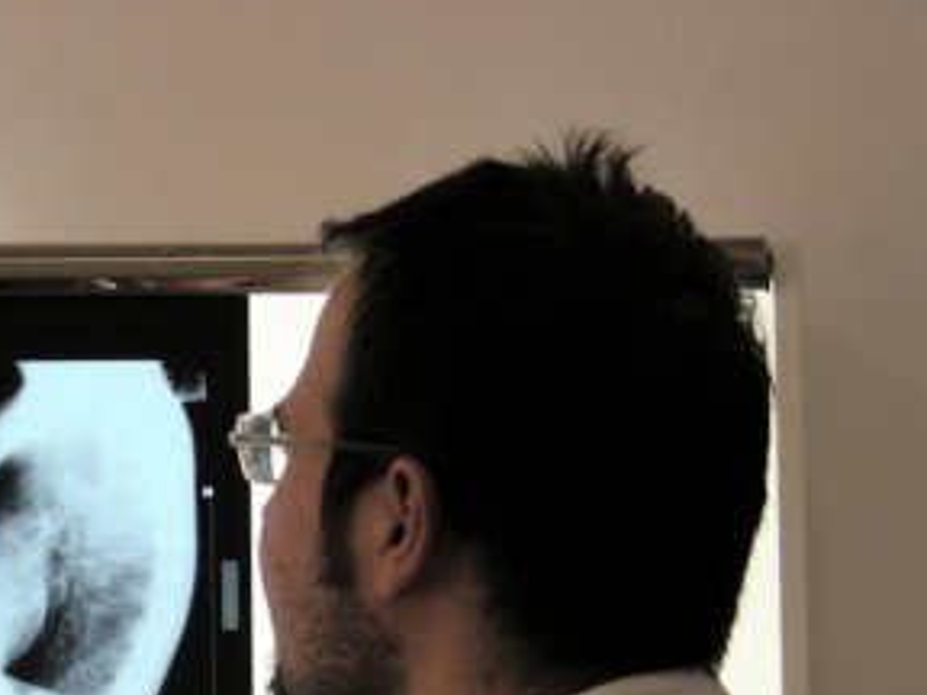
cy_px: 711
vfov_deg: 6.8
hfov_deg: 9.0
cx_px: -90
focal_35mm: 218
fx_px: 5838
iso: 100
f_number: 3.6
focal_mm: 25.4
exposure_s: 1/93.7
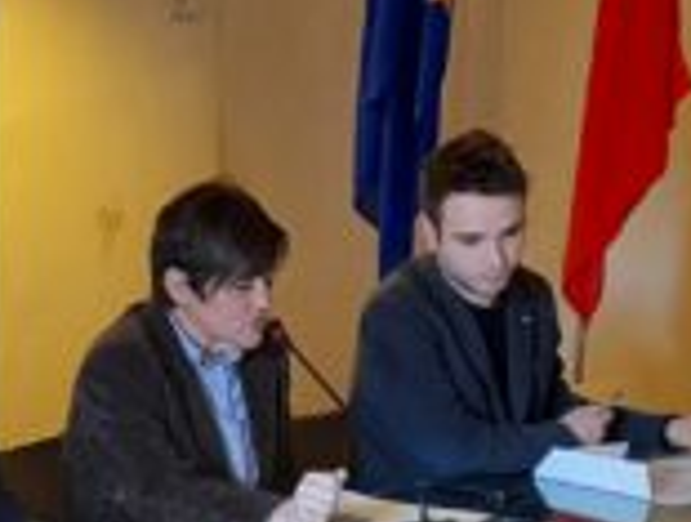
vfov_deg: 13.0
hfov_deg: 17.1
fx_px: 2241
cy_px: 620
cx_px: -31
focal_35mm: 112
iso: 100
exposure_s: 1/50
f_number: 2
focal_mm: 4.6
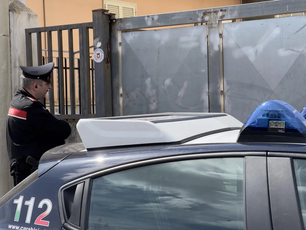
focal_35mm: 77
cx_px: 153
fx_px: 681
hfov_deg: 25.3
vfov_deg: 19.1
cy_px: 115
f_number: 2.8
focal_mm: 9
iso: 32
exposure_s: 1/485
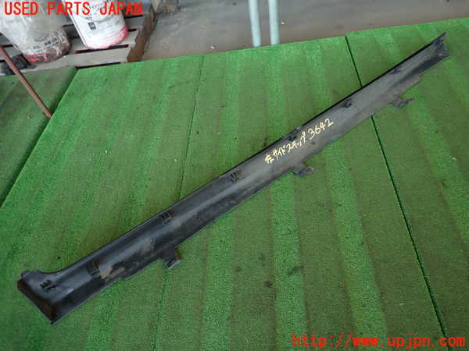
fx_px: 339
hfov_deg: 69.4
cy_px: 176
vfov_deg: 54.9
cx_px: 234
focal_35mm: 25
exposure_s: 1/60
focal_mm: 4.5
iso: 200
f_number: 2
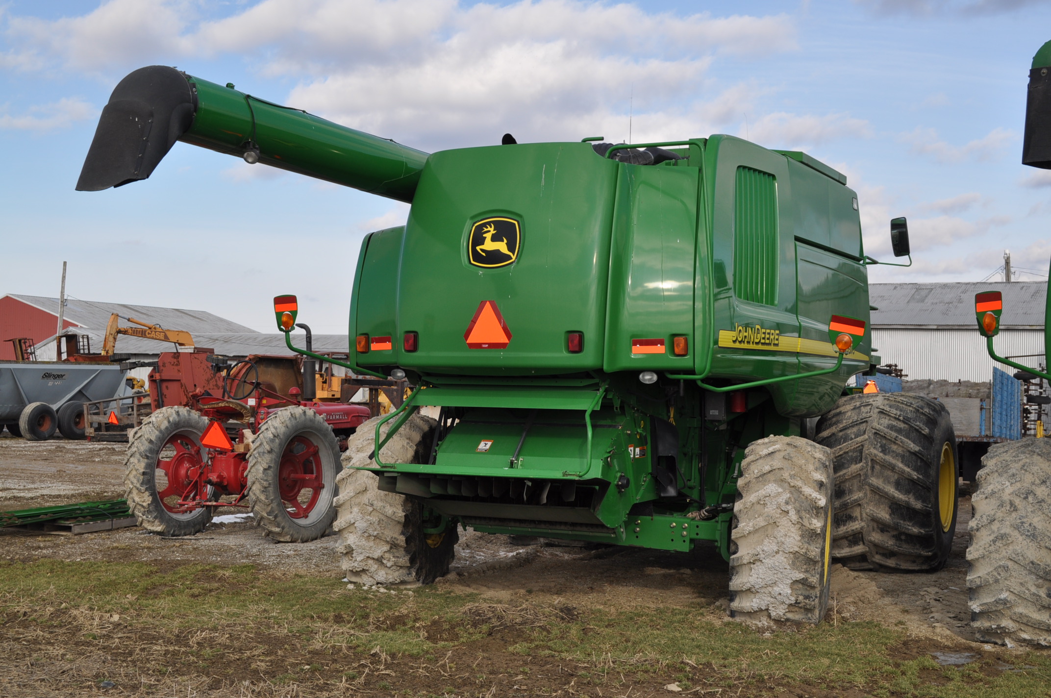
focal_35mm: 51
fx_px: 1487
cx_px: 526
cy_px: 349
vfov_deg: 26.4
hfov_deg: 38.9
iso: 200
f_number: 9
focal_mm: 34
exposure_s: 1/320
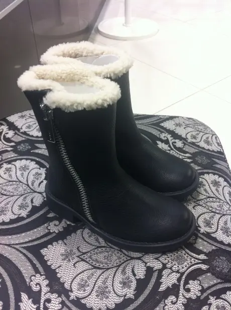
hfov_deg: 40.6
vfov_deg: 52.7
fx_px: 312
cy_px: 155
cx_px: 116
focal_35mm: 35
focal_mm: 3.85
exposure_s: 1/17
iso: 80
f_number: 2.8
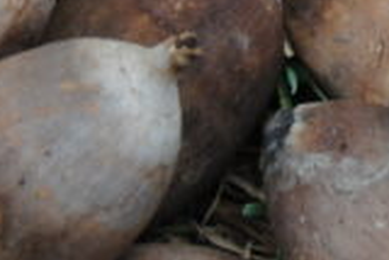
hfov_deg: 5.7
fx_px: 3625
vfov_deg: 4.0
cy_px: -324
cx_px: 1189
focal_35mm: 335
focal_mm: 35
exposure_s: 1/125
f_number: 5.6
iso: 100
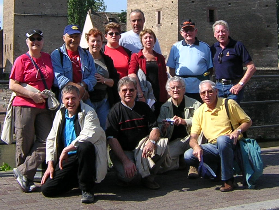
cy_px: 105
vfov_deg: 39.7
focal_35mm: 36
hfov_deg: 51.4
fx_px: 290
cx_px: 140
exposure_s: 1/318
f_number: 5.2
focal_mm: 4.7
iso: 100
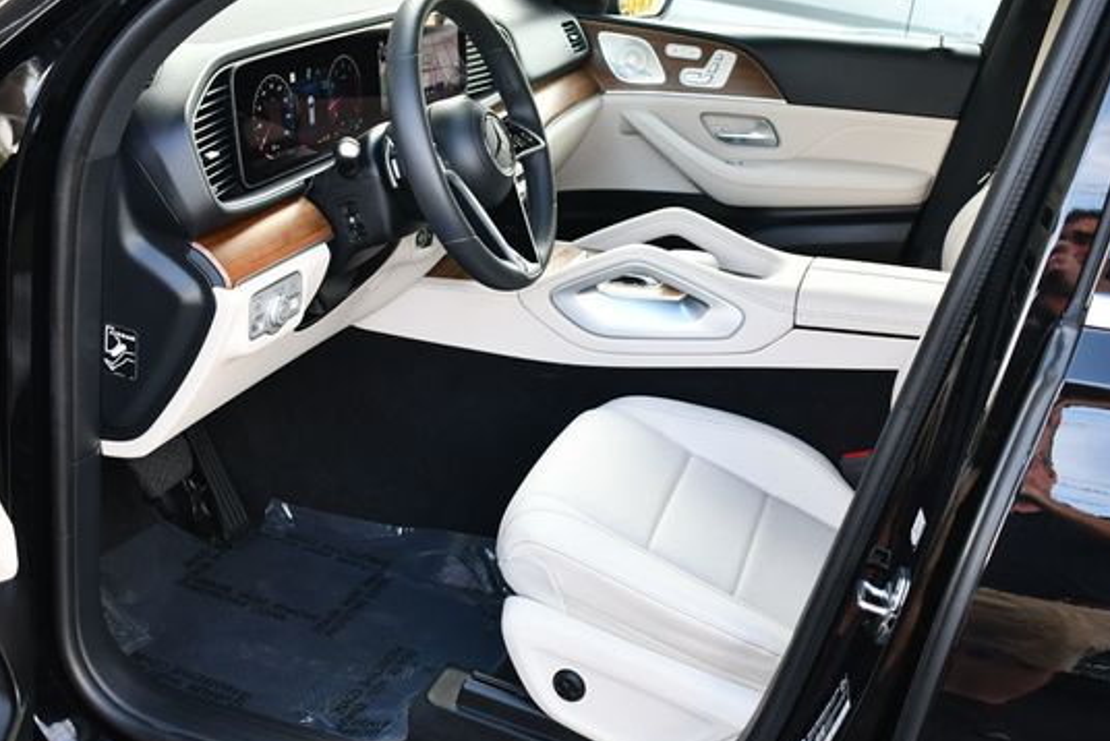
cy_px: 370
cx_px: 514
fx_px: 1326
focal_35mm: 43
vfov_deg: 31.2
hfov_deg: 45.4
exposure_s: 1/250
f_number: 3.5
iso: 500
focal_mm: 18
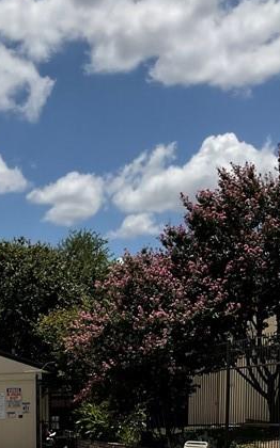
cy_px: 516
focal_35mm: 75
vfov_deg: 25.2
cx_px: -63
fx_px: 917
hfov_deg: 16.6
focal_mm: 3
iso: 20
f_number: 1.8
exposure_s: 1/5814
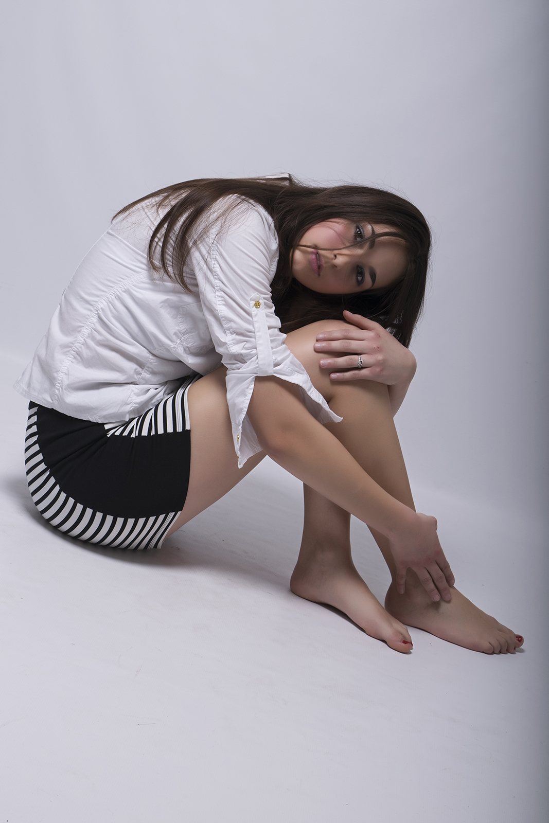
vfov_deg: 27.0
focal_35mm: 75
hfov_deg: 18.2
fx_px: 1715
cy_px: 412
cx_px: 274
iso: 100
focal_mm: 50
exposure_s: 1/200
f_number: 13
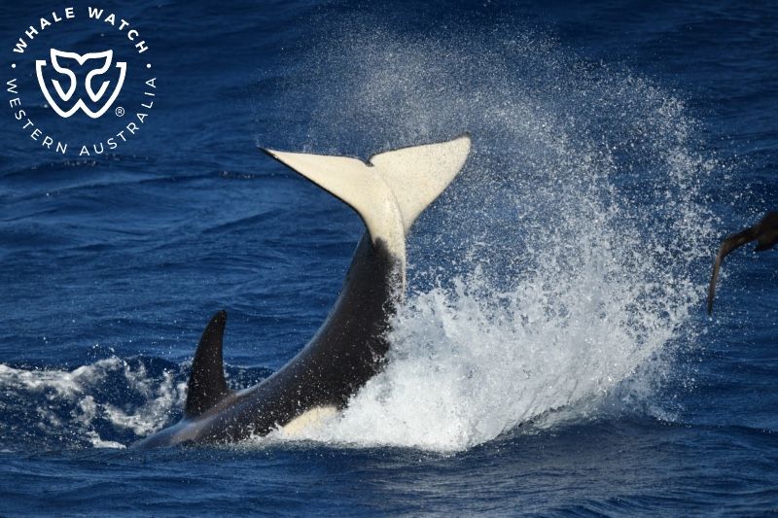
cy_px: 259
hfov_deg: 4.1
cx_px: 389
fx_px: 10803
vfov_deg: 2.7
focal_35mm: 500
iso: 900
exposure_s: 1/8000
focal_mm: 500
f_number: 6.3
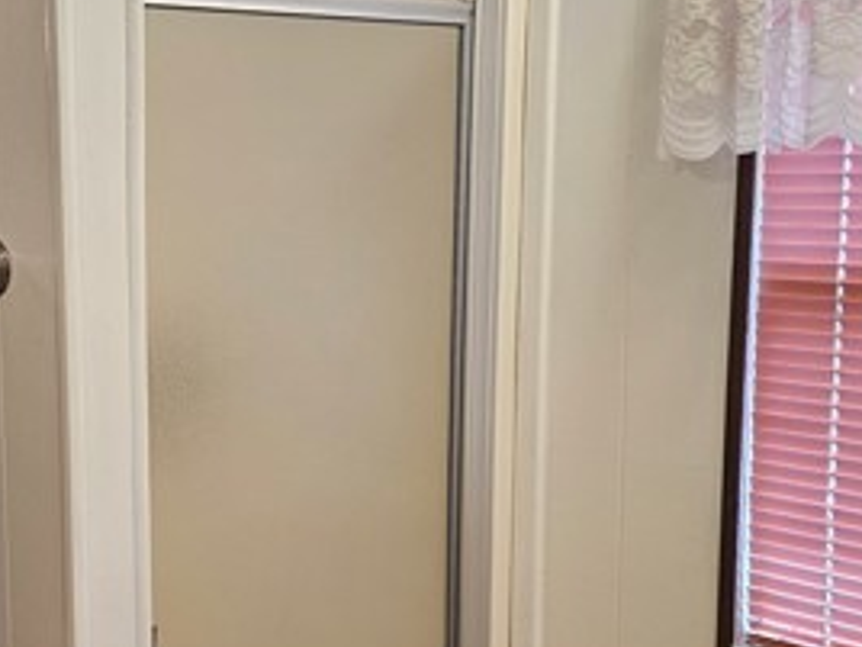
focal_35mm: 55
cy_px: 386
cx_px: 170
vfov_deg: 26.5
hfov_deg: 33.9
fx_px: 1370
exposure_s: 1/120
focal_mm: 6.3
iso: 125
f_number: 1.7
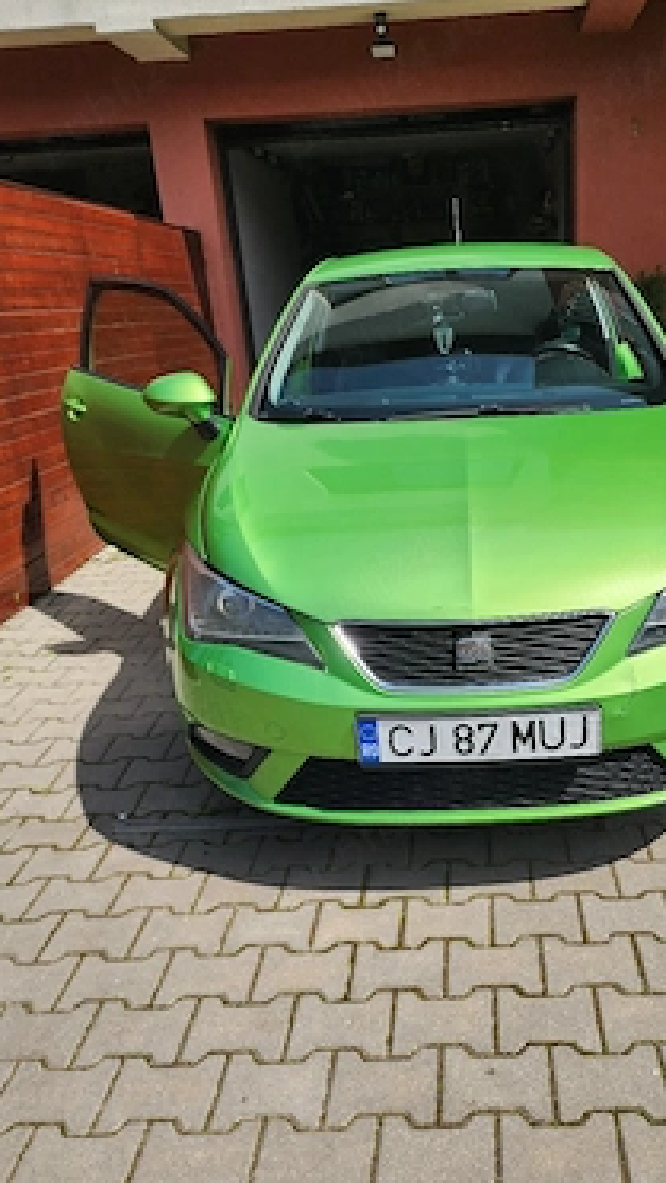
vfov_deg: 69.8
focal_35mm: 27
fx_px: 847
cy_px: 619
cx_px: 449
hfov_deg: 42.3
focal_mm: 6.4
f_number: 1.8
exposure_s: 1/769
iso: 12
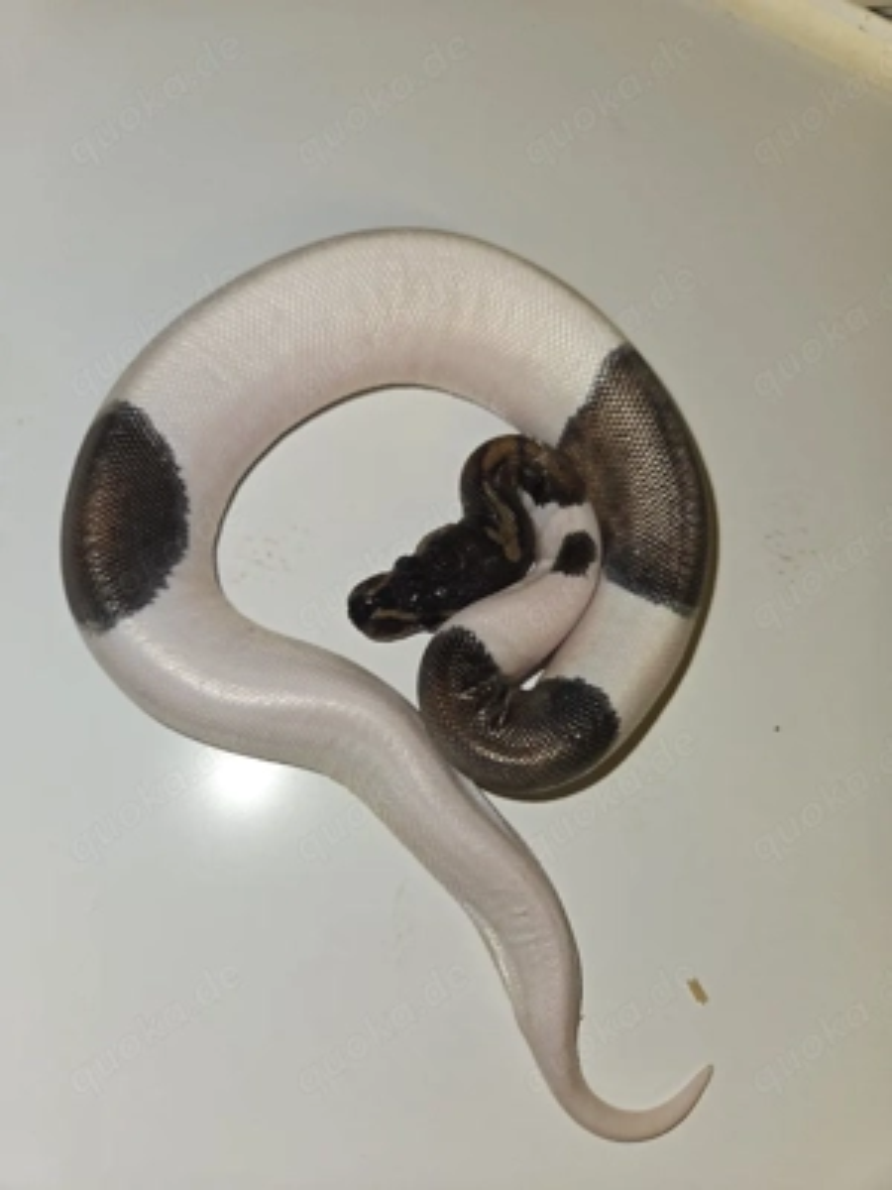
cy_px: 595
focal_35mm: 23
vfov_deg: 73.9
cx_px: 446
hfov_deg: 58.9
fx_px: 790
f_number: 1.8
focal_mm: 5.4
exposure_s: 1/50.3
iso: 32
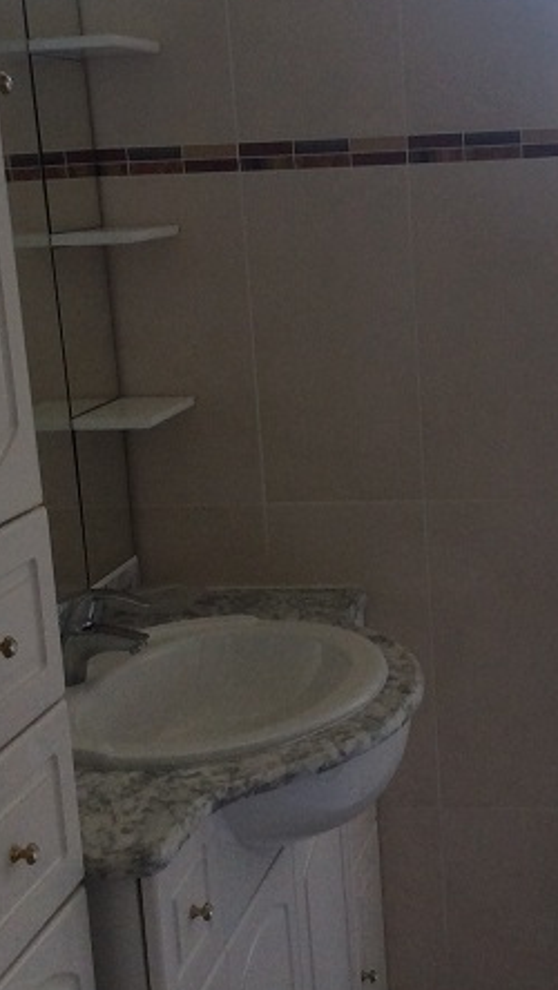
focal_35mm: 63
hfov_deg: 18.9
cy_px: 541
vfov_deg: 33.3
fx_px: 1656
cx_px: 464
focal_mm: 3.3
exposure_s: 1/50
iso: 50
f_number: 2.4
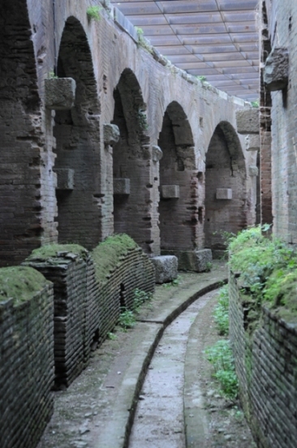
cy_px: 224
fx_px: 820
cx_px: 148
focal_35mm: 66
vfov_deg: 30.6
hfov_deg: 20.5
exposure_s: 1/160
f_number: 3.5
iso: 800
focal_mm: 44
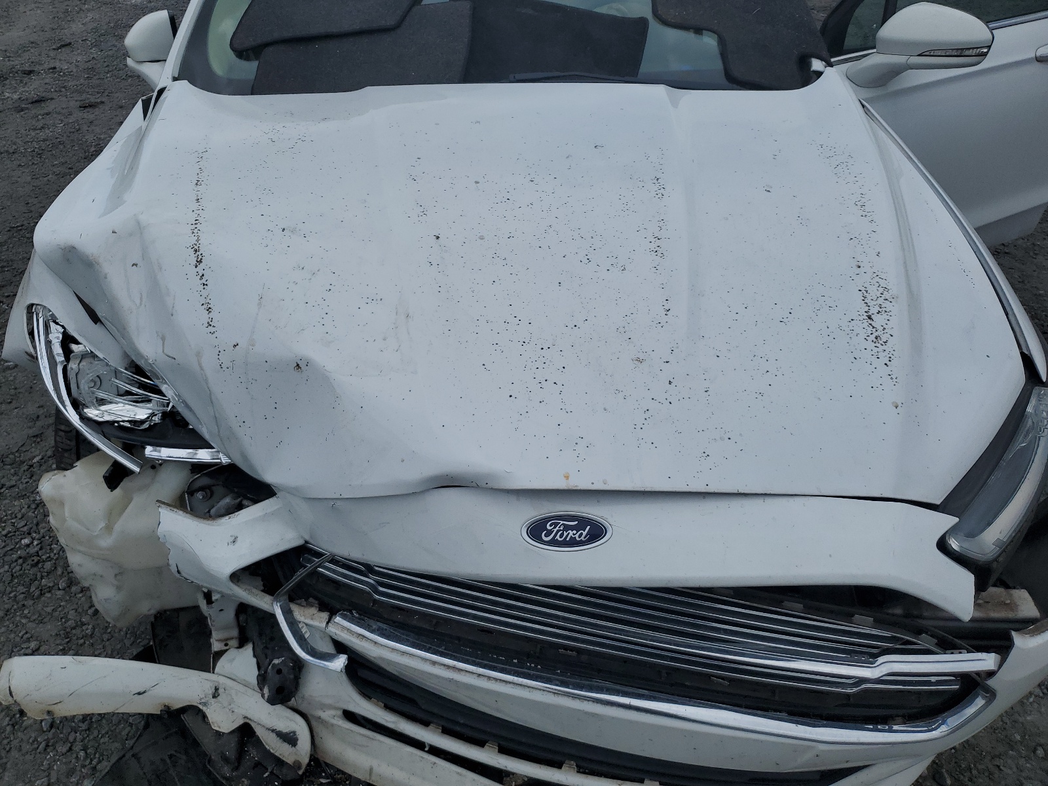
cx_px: 524
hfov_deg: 67.3
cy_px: 393
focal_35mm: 26
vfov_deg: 53.1
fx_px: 787
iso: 50
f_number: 1.5
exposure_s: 1/10000
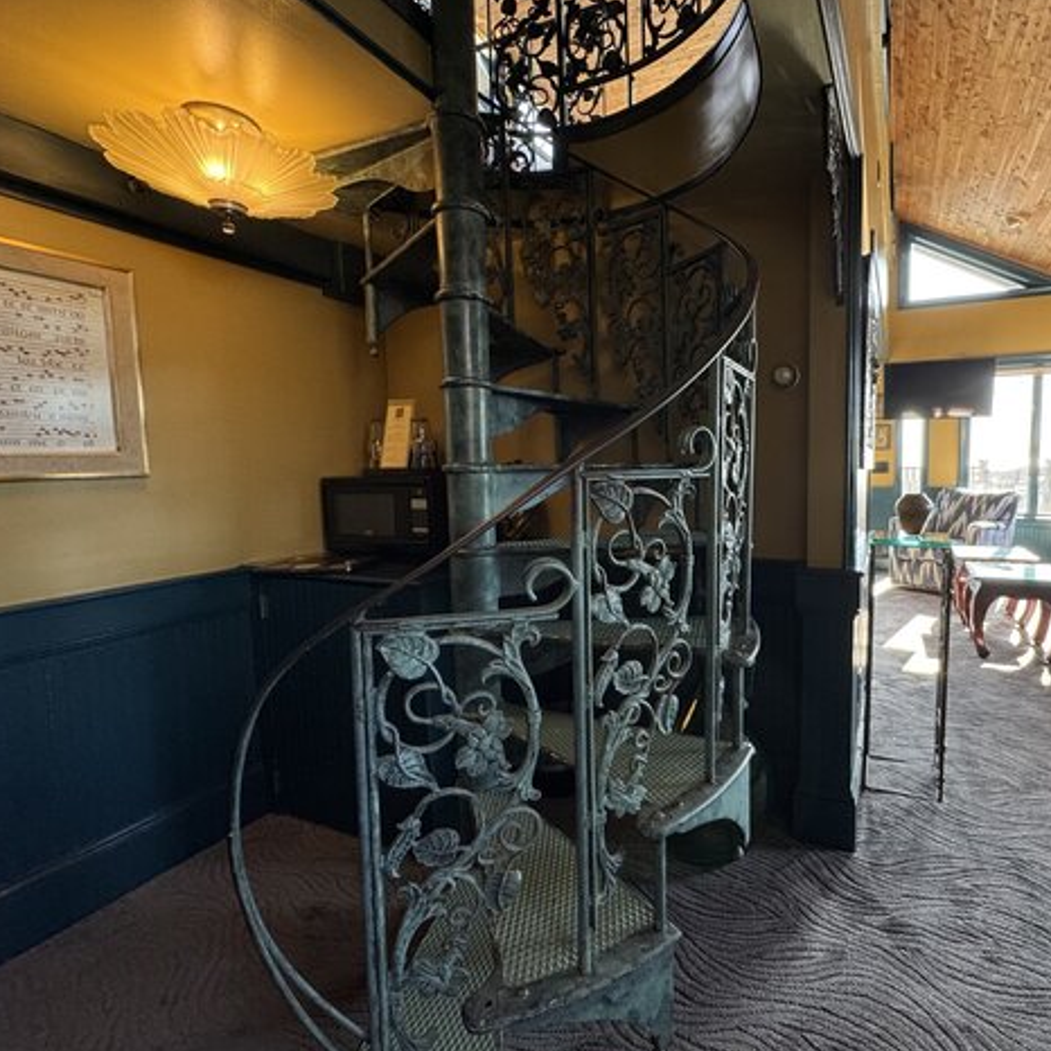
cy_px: 512
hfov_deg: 82.3
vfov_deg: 84.0
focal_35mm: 17
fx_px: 584
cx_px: 659
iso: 200
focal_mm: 2.22
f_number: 2.2
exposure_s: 1/120
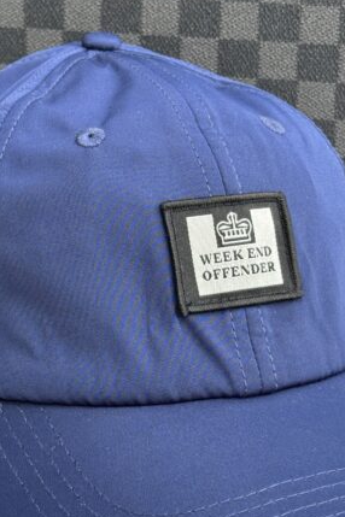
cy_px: 263
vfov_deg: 21.9
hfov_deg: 14.7
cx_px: 166
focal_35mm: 93
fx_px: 1337
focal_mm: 6.76
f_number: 1.78
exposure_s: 1/477
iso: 64
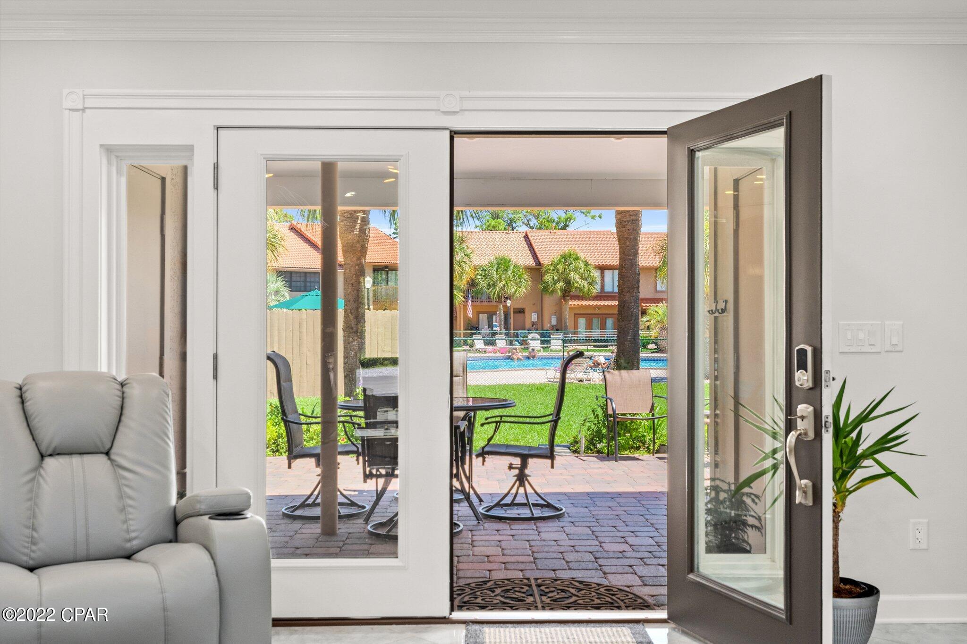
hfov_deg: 53.1
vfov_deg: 36.9
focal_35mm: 36
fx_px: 967
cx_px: 484
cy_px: 322
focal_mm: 24
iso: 500
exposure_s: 1/20
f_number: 6.3
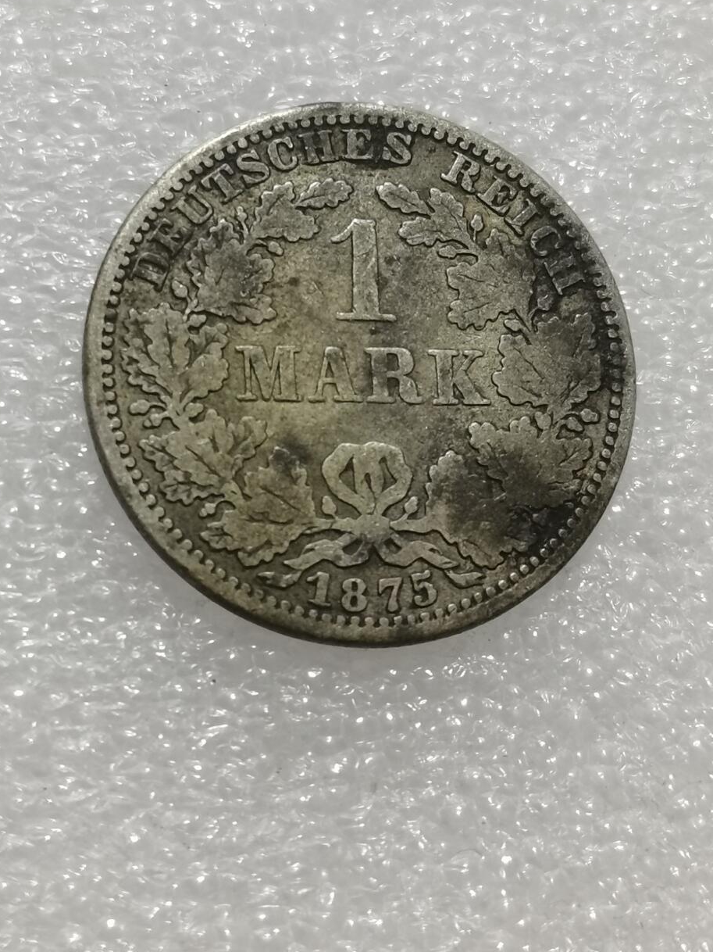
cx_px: 340
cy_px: 280
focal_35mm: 102
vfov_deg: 19.2
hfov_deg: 14.5
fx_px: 2802
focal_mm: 5.58
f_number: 1.8
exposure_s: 1/100
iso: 80
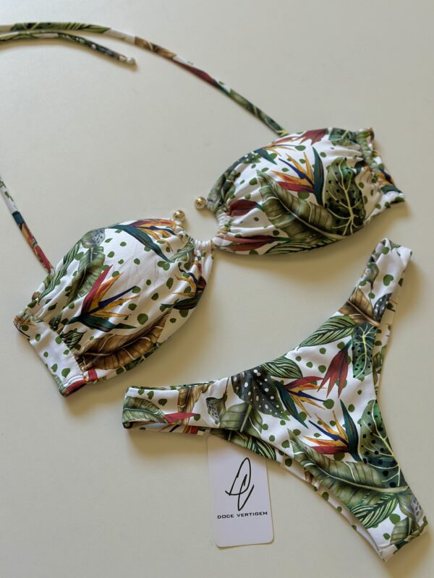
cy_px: 289
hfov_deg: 30.3
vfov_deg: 39.7
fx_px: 802
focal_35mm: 48
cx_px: 217
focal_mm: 6.86
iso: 100
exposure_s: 1/120
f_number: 1.78
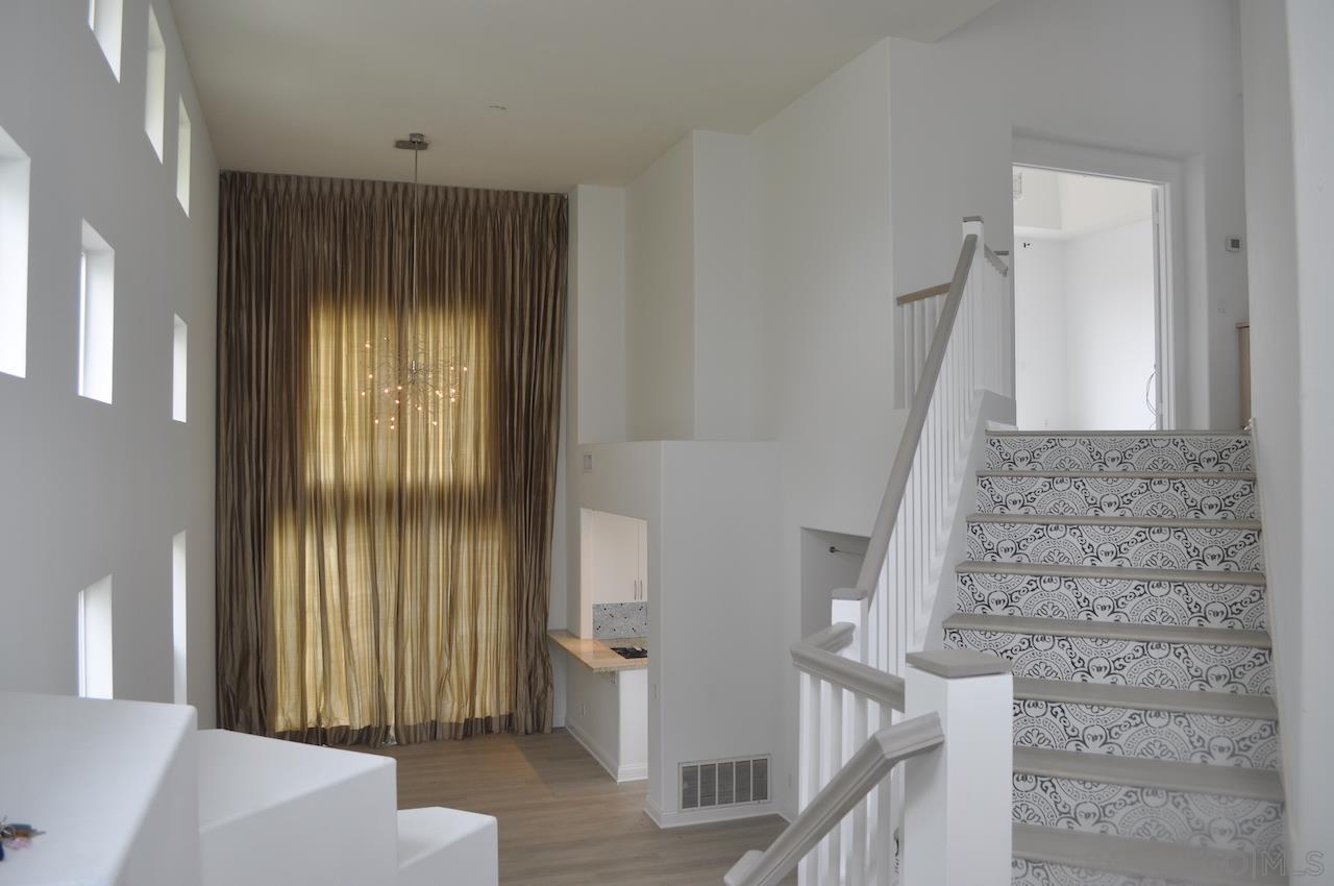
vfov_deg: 47.8
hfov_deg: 67.4
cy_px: 443
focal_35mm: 27
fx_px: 999
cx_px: 667
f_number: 6.3
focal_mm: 18
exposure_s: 1/40
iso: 200
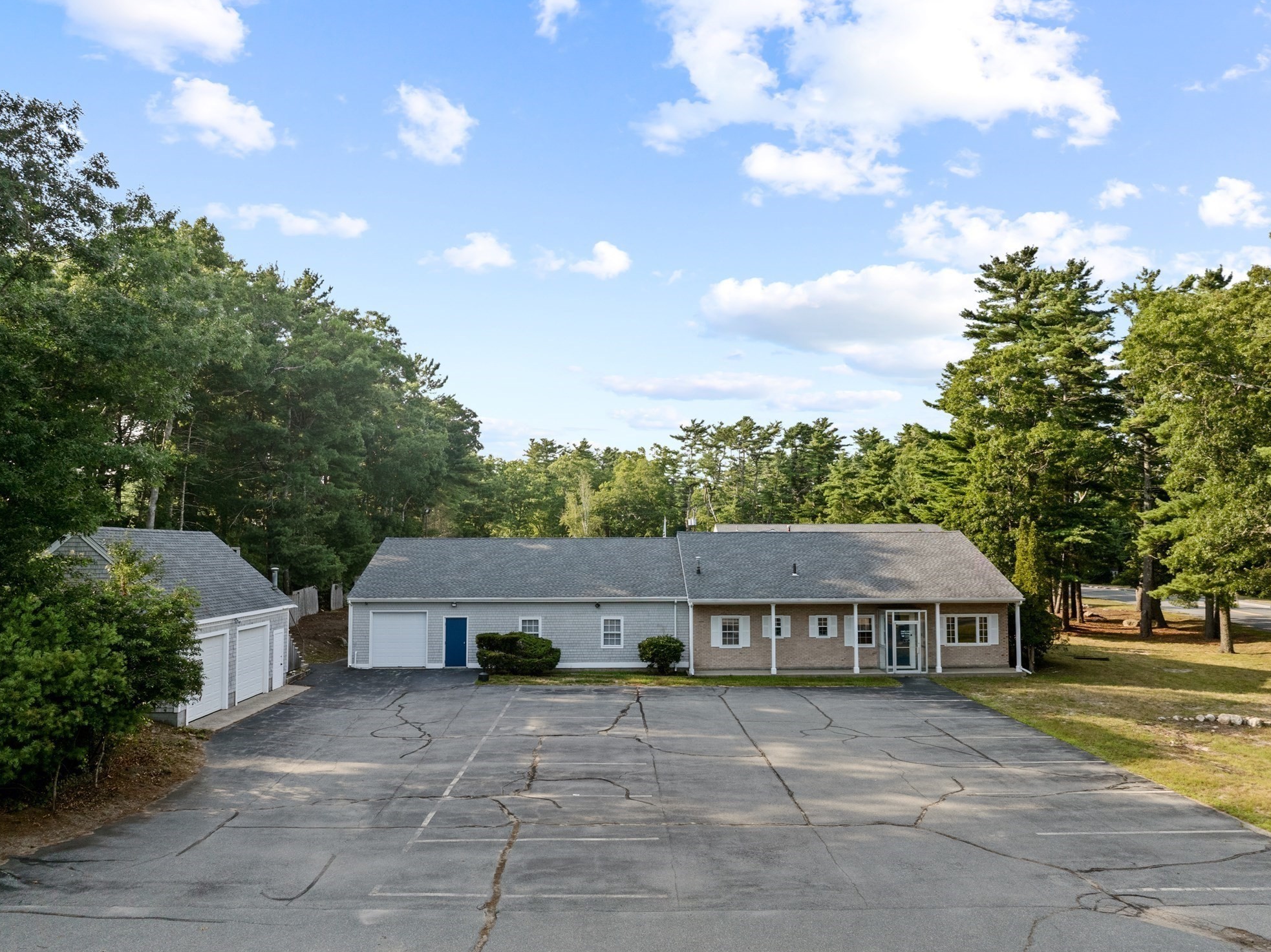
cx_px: 636
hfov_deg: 69.4
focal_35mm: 25
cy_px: 491
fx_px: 918
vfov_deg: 54.8
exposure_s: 1/1600
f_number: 2.8
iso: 170
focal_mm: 12.29
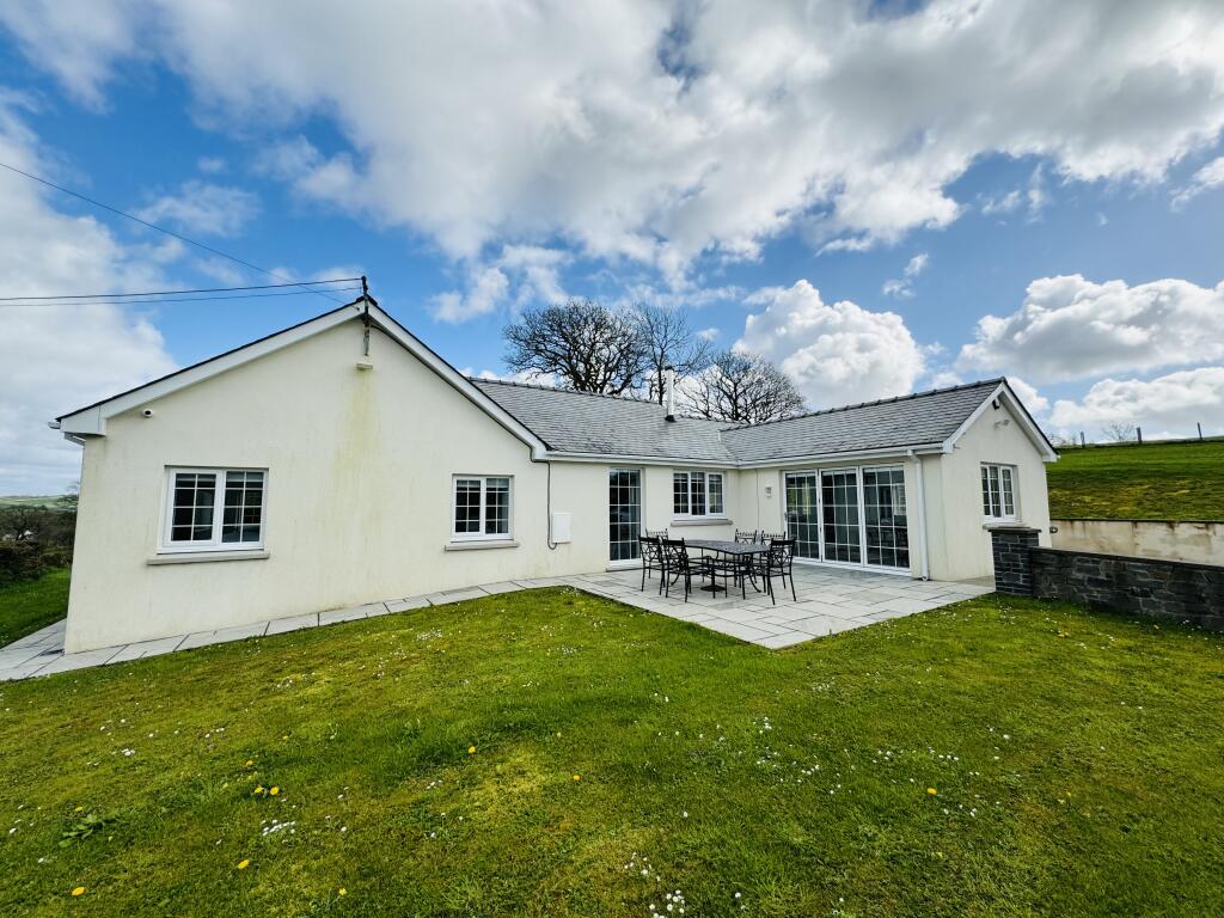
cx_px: 612
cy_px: 459
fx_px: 495
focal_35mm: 14
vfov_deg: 85.7
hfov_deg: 102.1
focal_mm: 2.22
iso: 50
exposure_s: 1/2028
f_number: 2.2
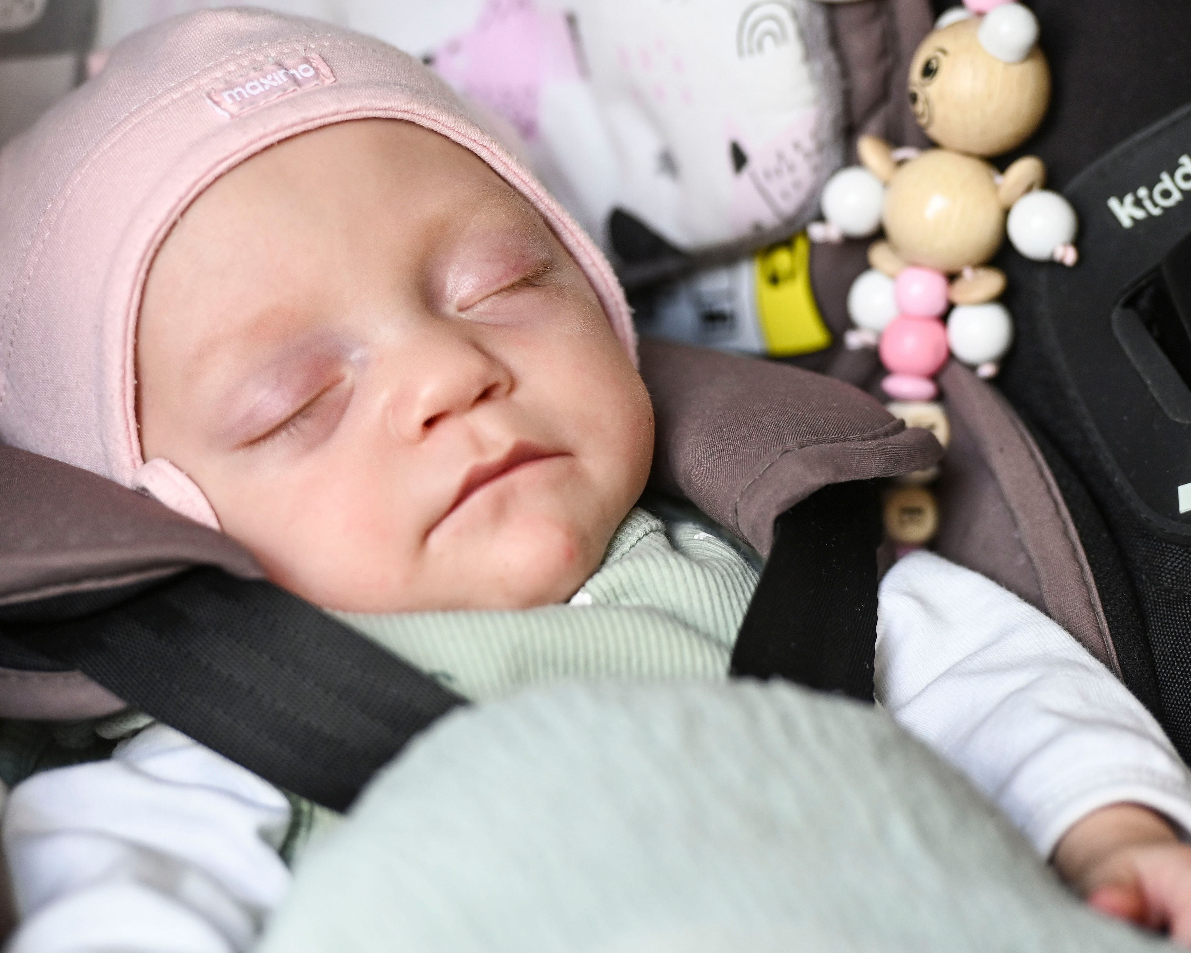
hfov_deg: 7.2
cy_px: 497
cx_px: 513
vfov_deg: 5.8
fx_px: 9411
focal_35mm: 267
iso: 1600
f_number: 3.2
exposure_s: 1/800
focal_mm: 200
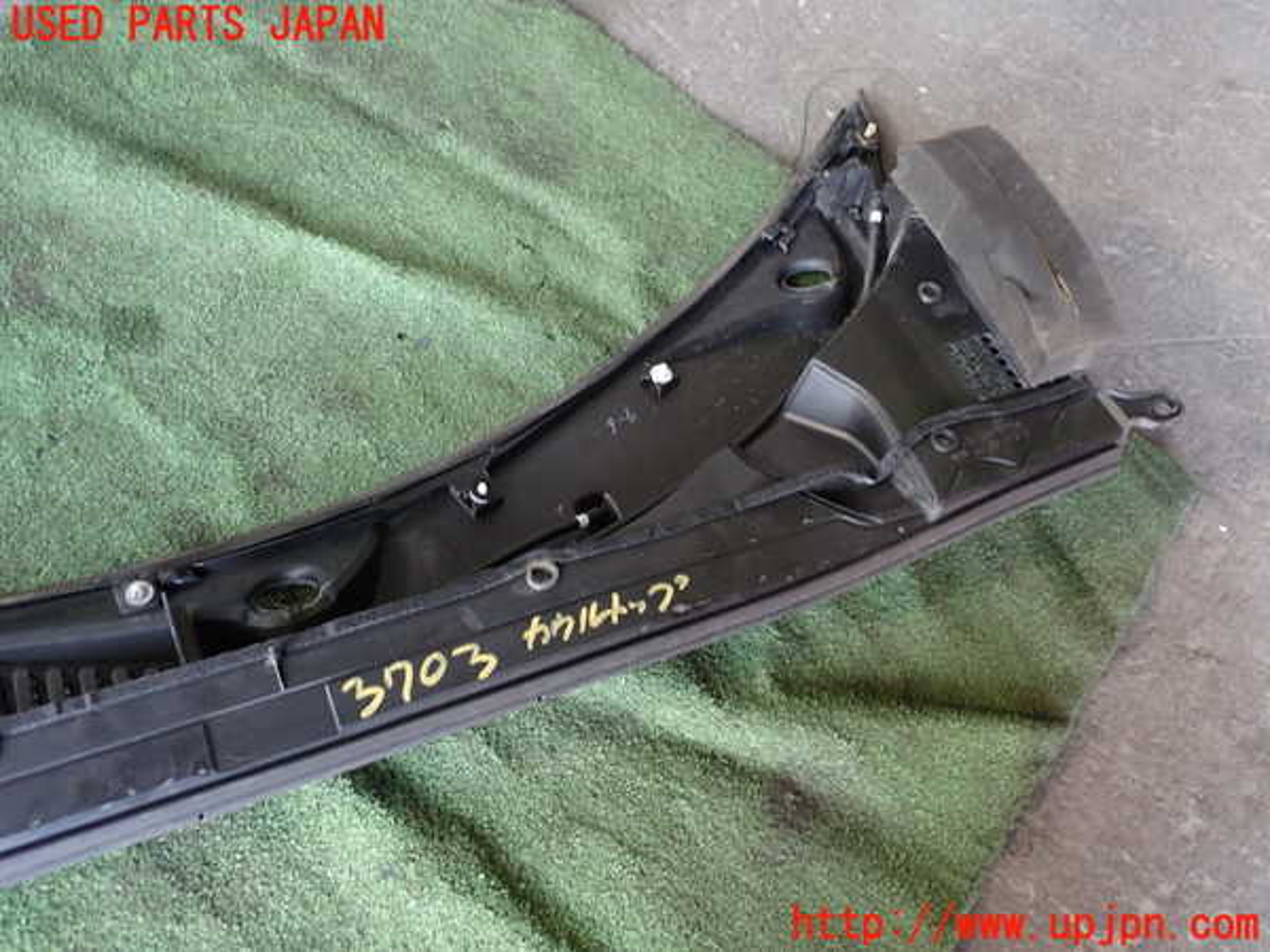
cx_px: 635
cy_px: 476
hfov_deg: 60.0
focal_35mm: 30
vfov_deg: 46.8
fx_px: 1101
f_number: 2.3
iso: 200
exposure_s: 1/50
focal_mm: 5.4
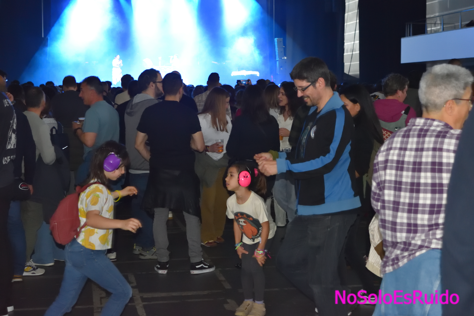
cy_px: 158
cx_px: 237
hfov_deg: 30.5
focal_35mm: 66
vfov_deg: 20.6
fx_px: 869
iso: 5000
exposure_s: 1/60
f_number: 4.2
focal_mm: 44
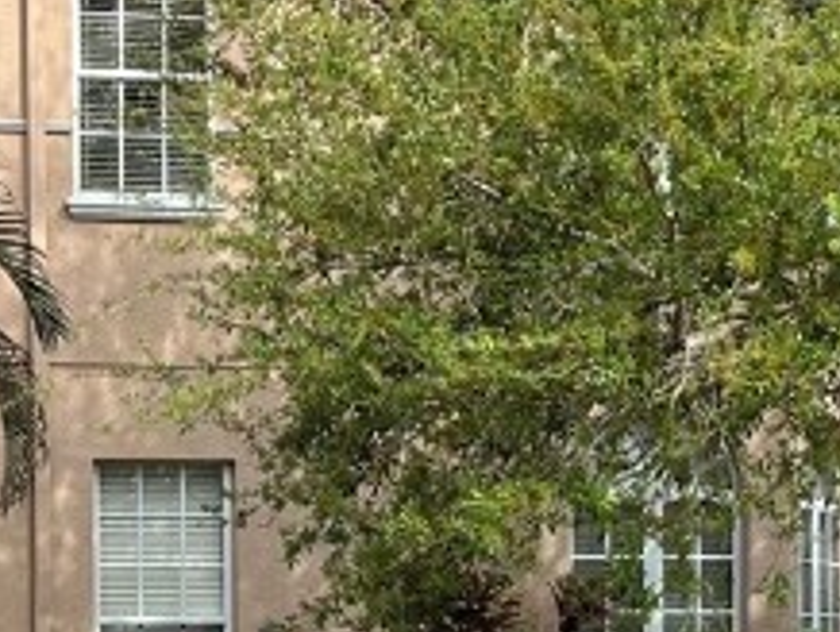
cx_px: 135
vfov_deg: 11.9
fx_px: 2964
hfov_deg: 16.0
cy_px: 728
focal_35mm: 122
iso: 50
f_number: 1.5
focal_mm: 5.7
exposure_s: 1/1412
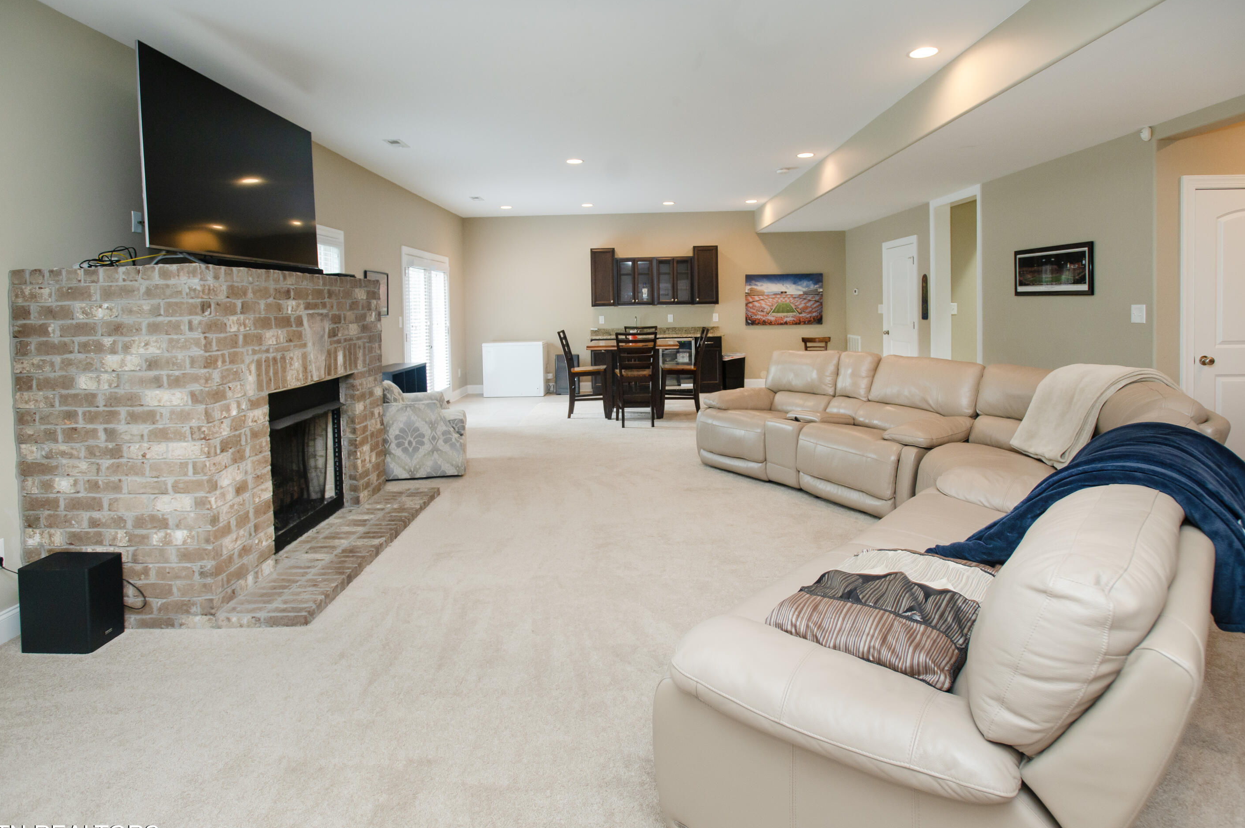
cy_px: 436
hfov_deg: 90.0
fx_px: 622
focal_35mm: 18
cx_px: 635
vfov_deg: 67.3
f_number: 4
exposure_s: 1/125
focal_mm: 17
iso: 640
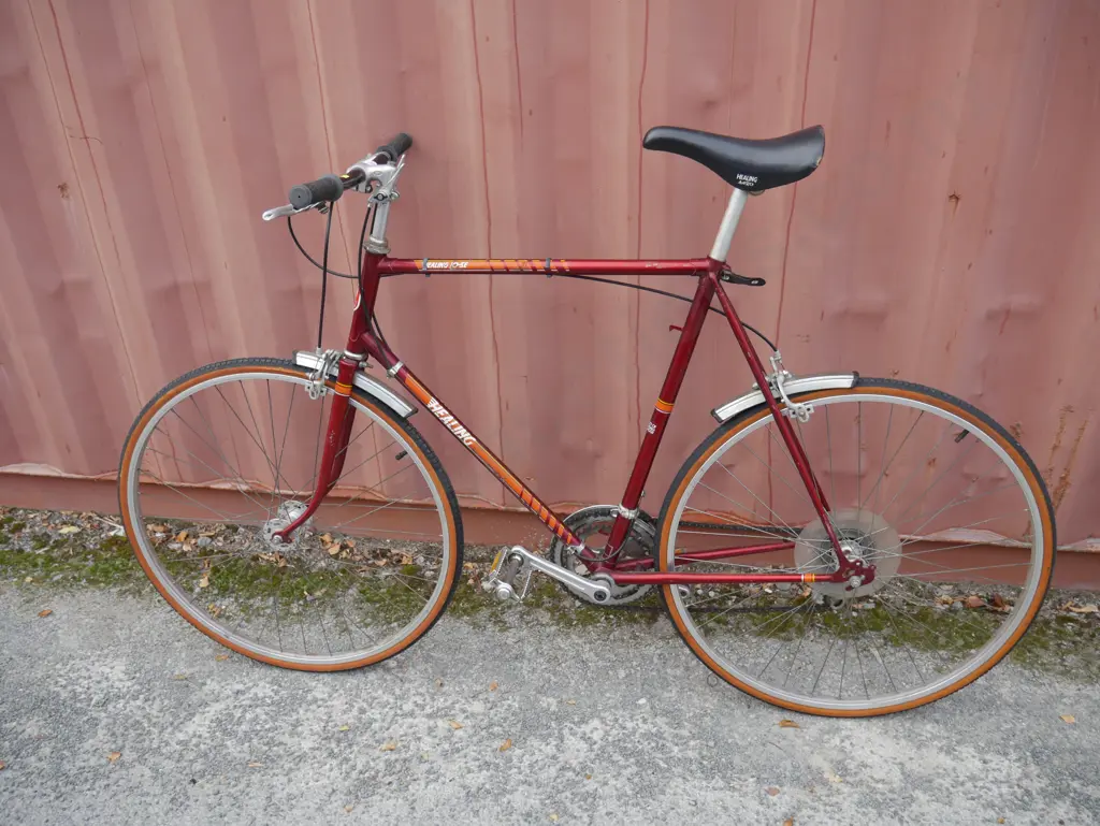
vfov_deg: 46.8
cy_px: 413
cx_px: 550
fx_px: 954
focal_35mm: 30
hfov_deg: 59.9
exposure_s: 1/125
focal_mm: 15
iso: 200
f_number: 4
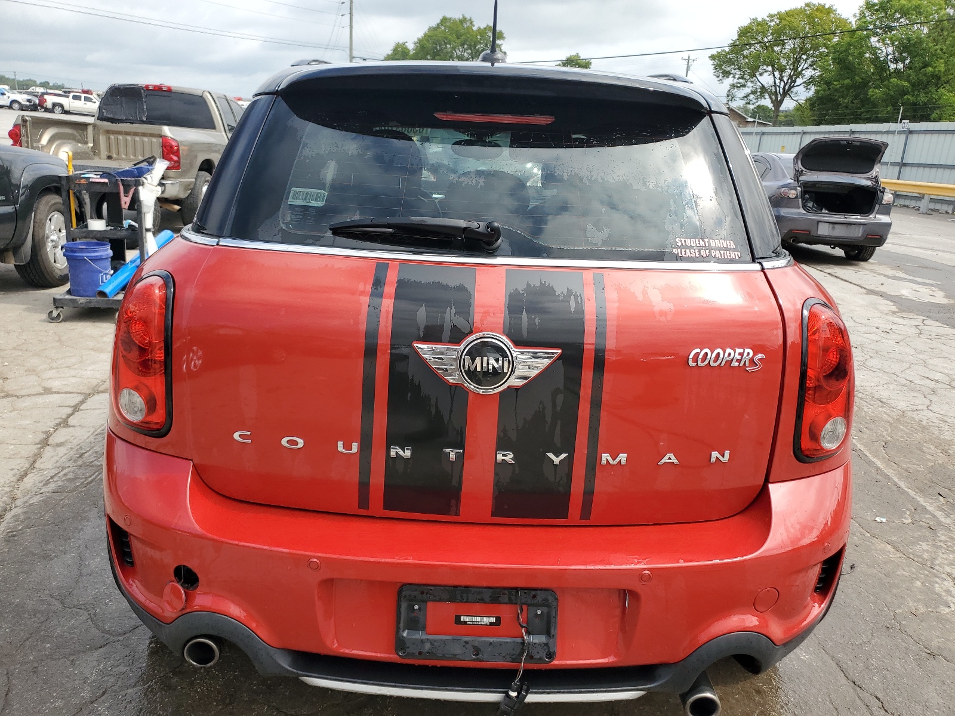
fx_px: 717
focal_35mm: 26
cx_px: 478
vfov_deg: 53.1
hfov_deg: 67.3
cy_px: 358
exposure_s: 1/2000
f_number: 1.5
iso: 50
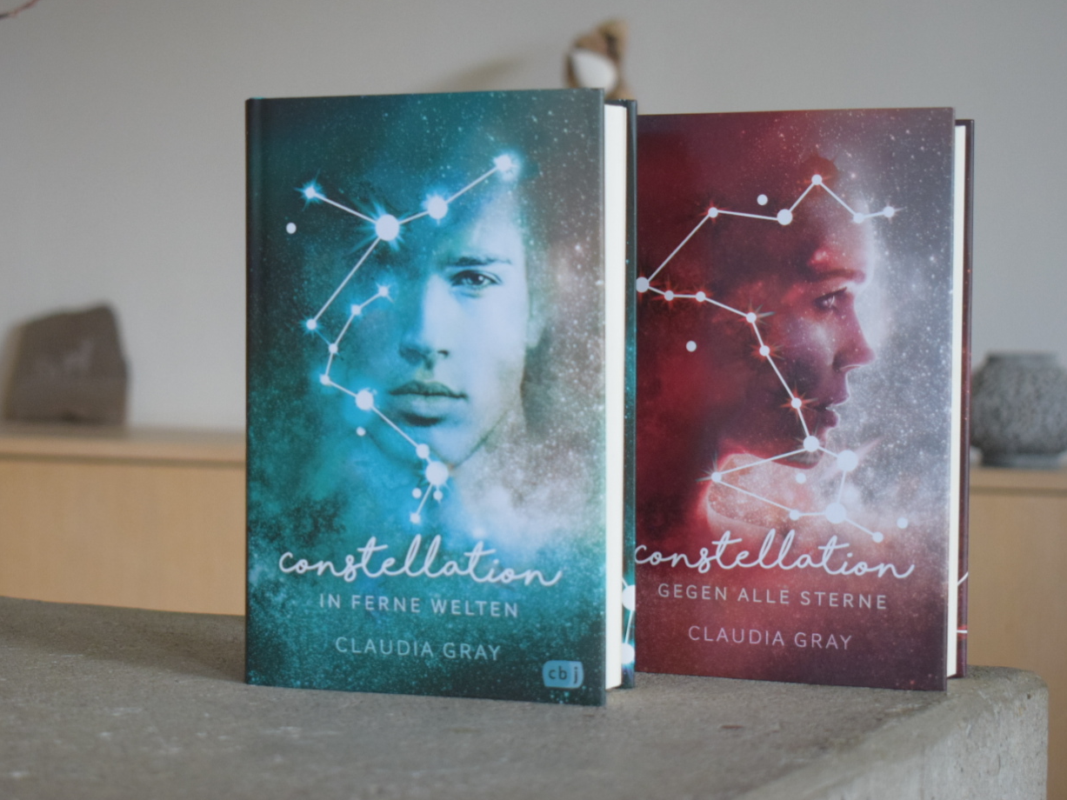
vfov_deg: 18.4
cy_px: 339
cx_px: 383
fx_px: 2466
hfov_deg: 24.3
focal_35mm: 80
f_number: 5
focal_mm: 42
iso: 2000
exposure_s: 1/60
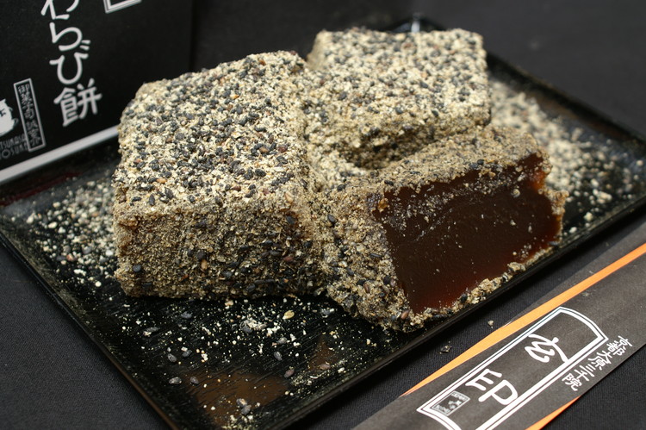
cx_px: 323
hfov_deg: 37.9
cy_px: 215
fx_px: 941
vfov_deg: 25.7
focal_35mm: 52
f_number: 5.6
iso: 125
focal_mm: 35
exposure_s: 1/80
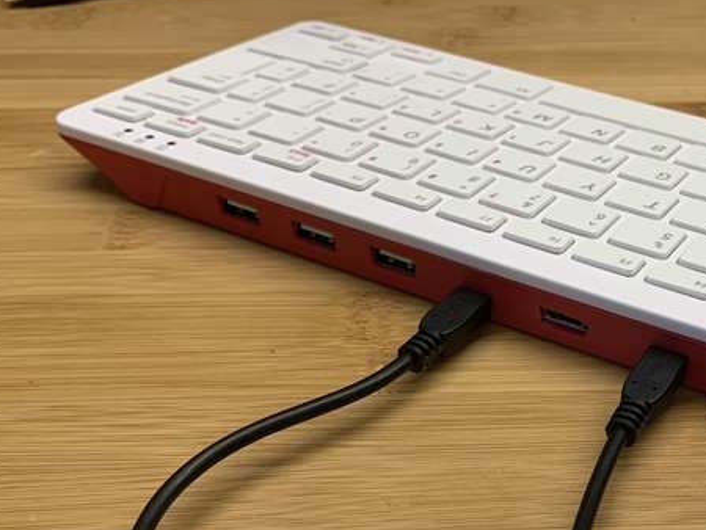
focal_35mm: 52
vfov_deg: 27.7
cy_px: 396
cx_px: 570
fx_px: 1061
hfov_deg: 35.6
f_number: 1.8
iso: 50
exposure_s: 1/60
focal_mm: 4.25
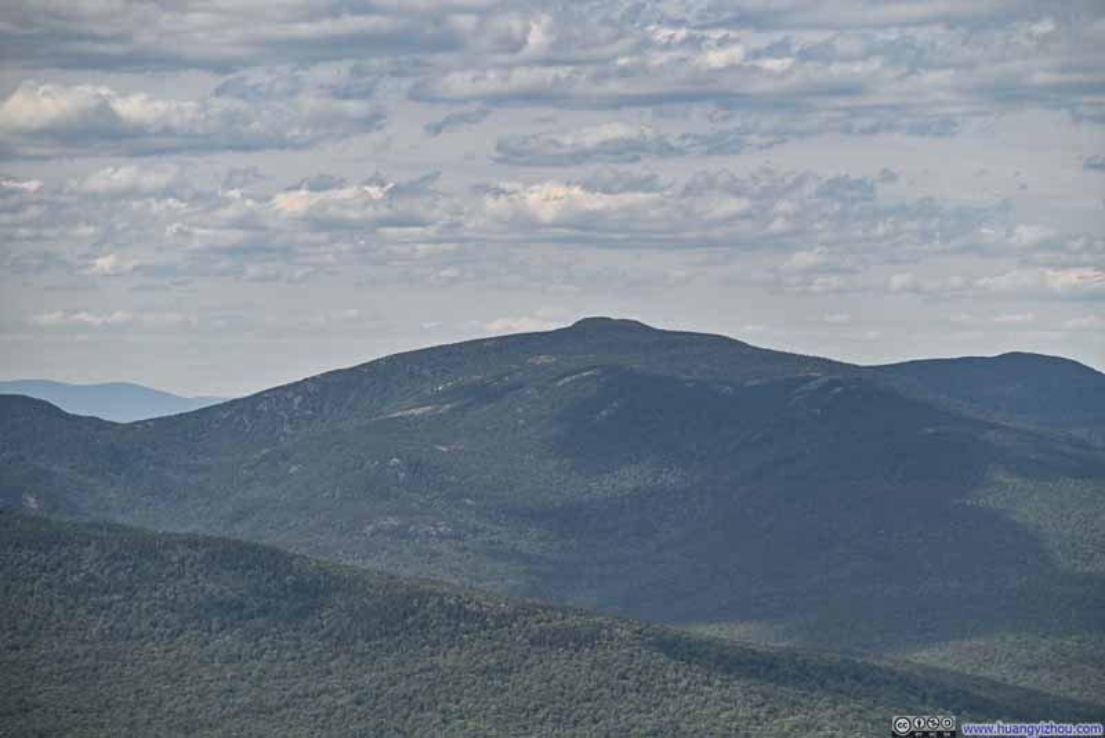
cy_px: 369
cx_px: 552
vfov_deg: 9.8
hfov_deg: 14.6
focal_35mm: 140
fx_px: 4299
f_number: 5.6
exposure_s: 1/1250
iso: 100
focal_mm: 140
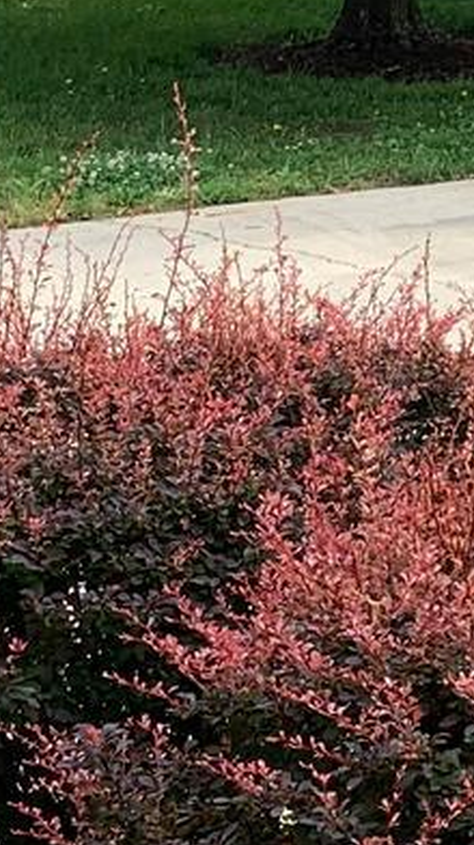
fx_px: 3313
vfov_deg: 13.9
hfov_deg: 7.5
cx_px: 1213
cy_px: -302
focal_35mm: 148
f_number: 1.8
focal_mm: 4.25
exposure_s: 1/754
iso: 25
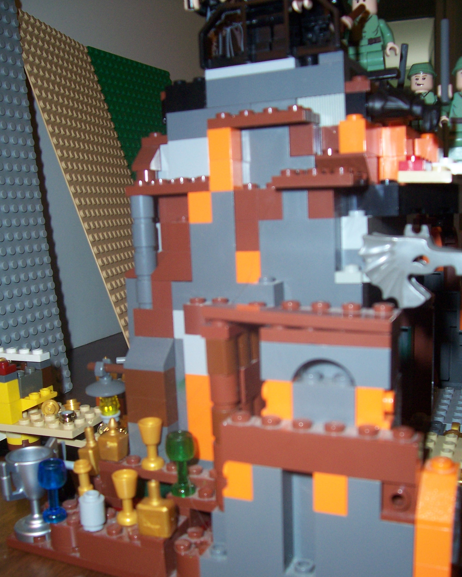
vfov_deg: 50.2
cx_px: 231
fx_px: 615
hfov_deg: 41.2
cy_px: 307
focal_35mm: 36
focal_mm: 5.6
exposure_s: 1/60
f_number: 2.7
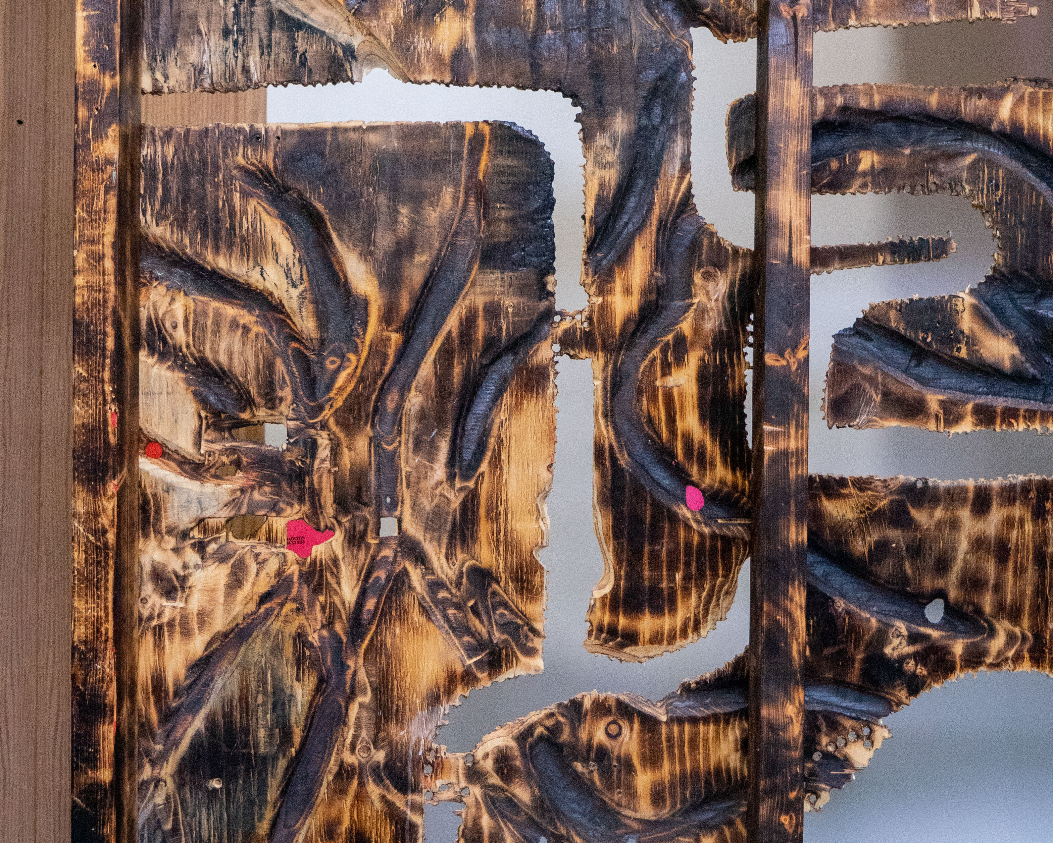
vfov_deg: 29.7
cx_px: 526
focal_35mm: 51
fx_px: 1589
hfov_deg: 36.7
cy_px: 413
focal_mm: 24
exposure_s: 1/80
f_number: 5.6
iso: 4000
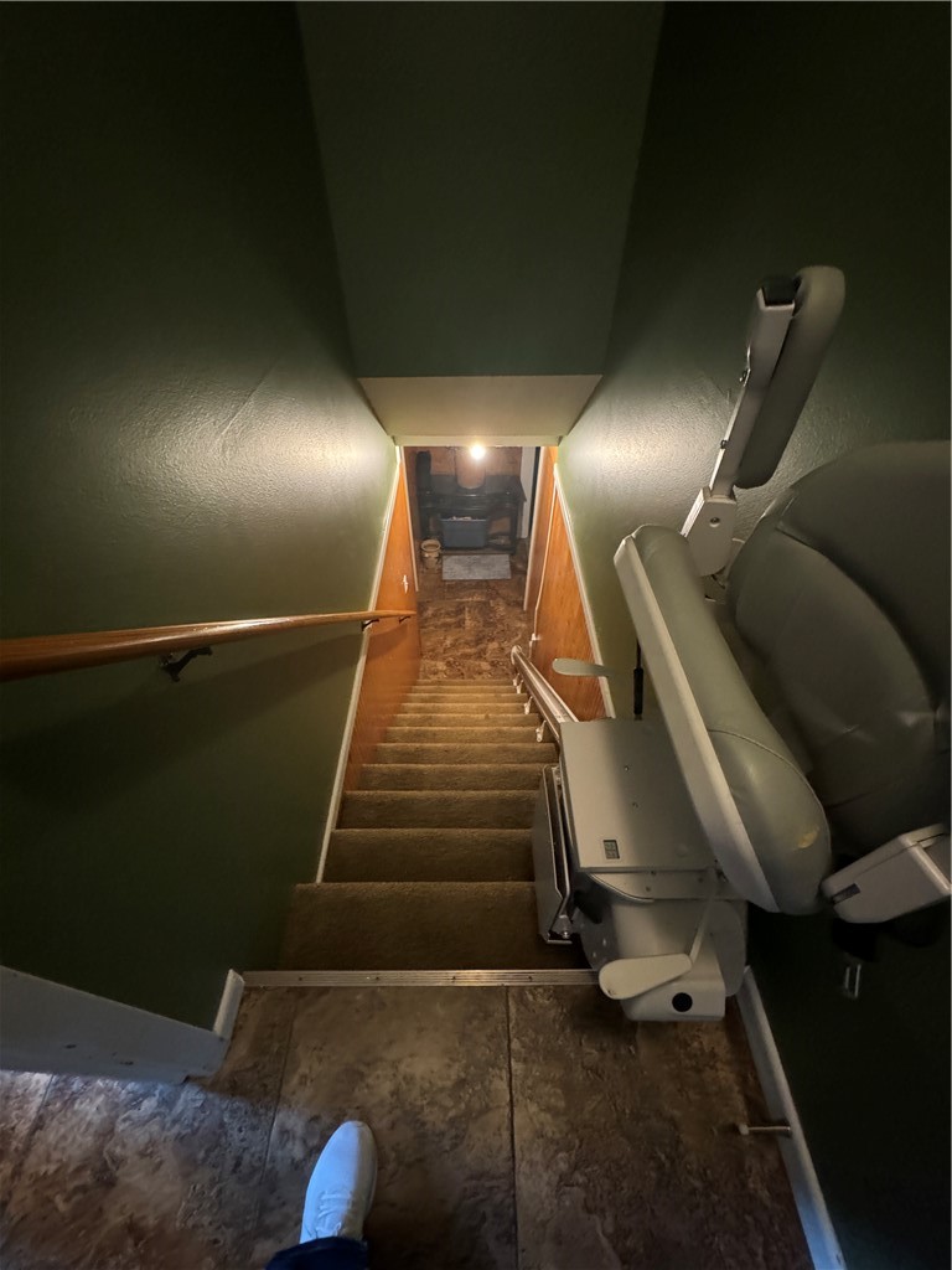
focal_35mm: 14
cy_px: 635
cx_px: 476
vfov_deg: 102.1
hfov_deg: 85.7
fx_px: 513
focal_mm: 2.22
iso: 1000
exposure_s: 1/40
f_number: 2.2
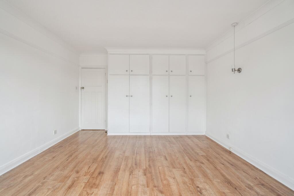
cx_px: 147
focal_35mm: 16
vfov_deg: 73.8
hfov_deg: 96.7
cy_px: 98
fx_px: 131
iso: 640
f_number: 5.6
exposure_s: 1/160
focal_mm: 16
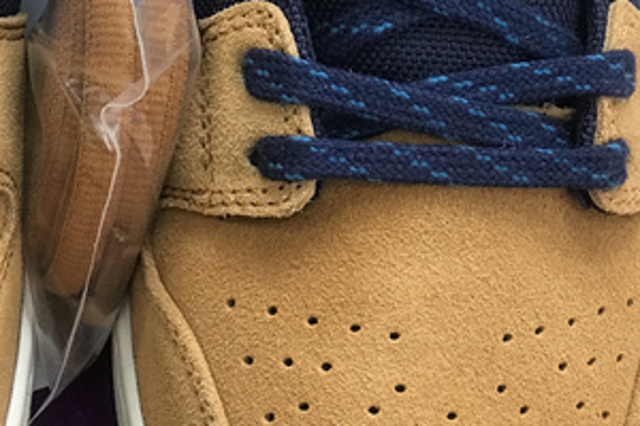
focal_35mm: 146
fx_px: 2595
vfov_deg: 9.4
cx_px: 90
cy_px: 361
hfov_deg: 14.0
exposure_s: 1/50
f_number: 2.8
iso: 40
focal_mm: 6.6
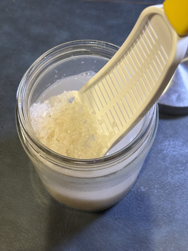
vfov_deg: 36.8
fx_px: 377
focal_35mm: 52
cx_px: 94
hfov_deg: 28.0
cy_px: 126
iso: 64
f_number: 1.6
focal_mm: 5.96
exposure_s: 1/60
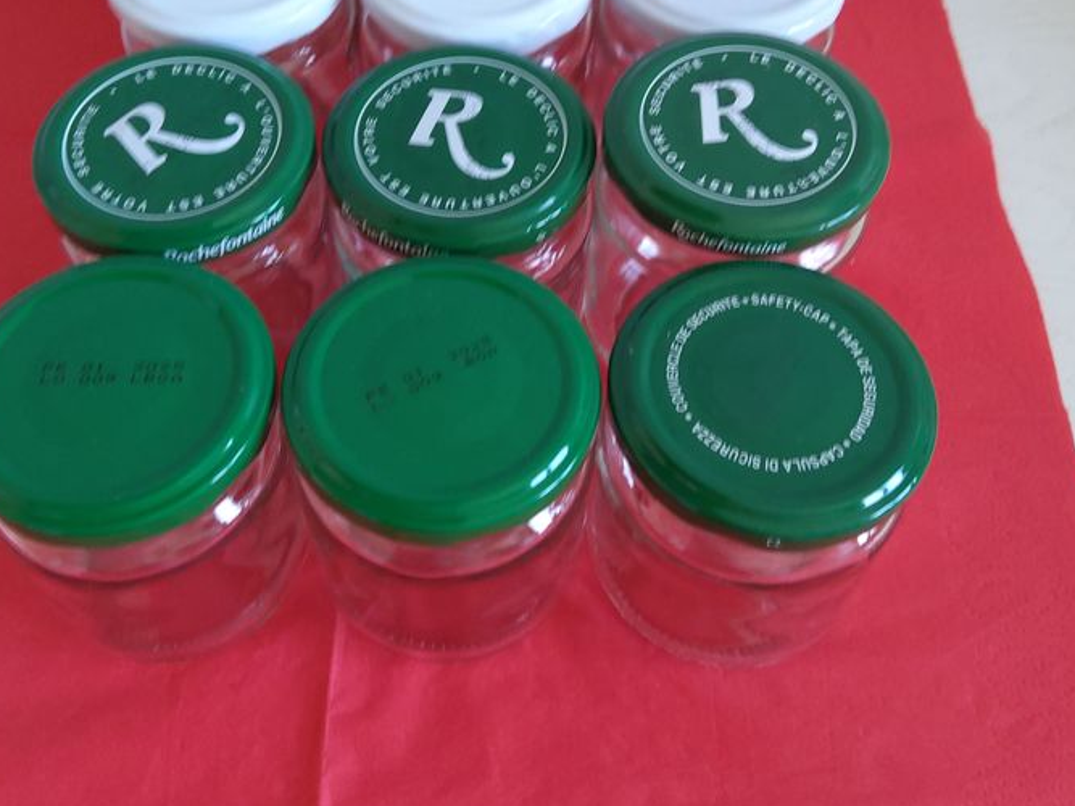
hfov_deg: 47.8
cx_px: 477
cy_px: 269
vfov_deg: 36.4
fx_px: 1211
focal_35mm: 39
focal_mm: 3.08
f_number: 2
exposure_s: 1/33
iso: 125
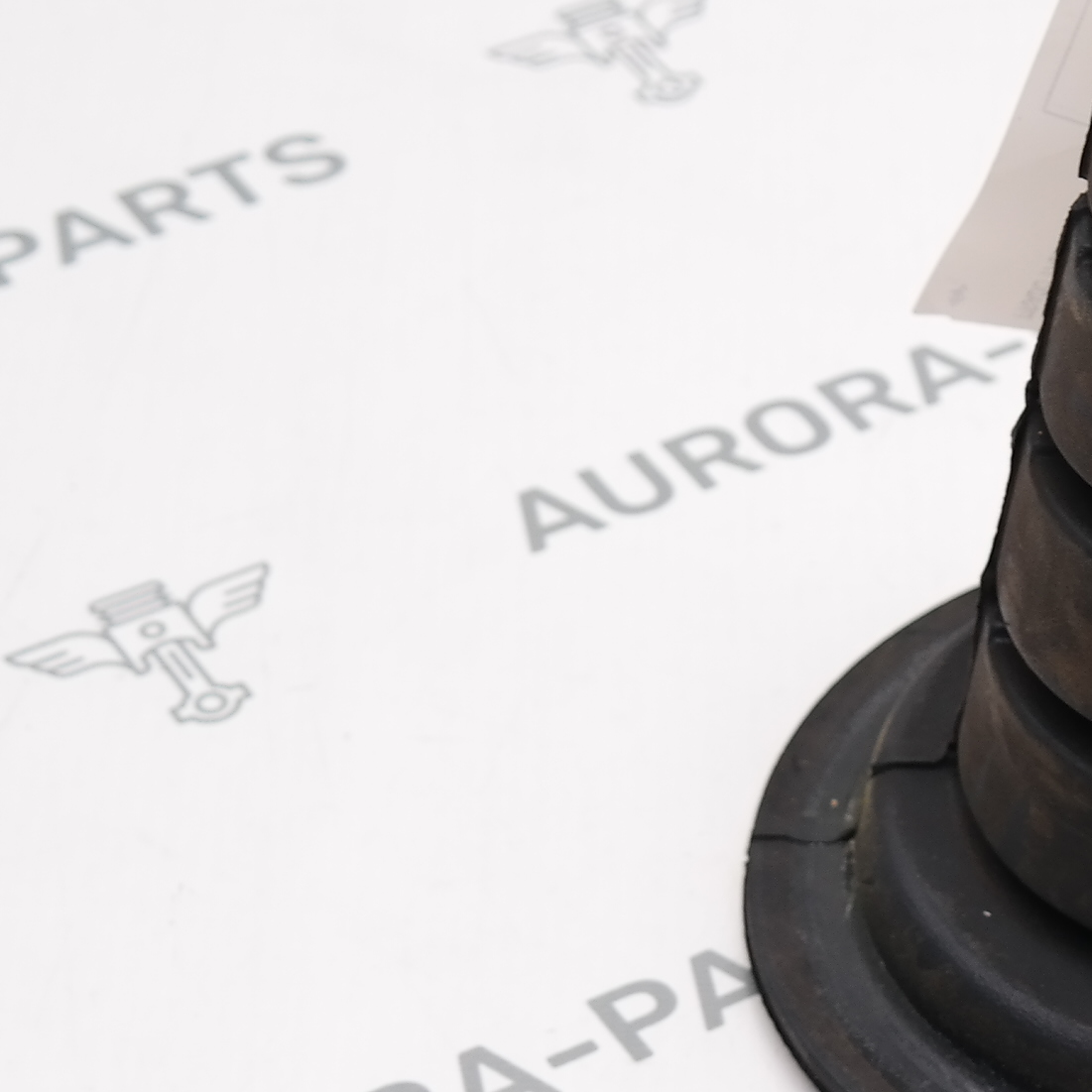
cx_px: 1317
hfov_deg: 11.4
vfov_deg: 11.6
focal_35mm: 150
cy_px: 634
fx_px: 5354
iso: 200
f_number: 4.5
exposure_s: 1/100
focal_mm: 33
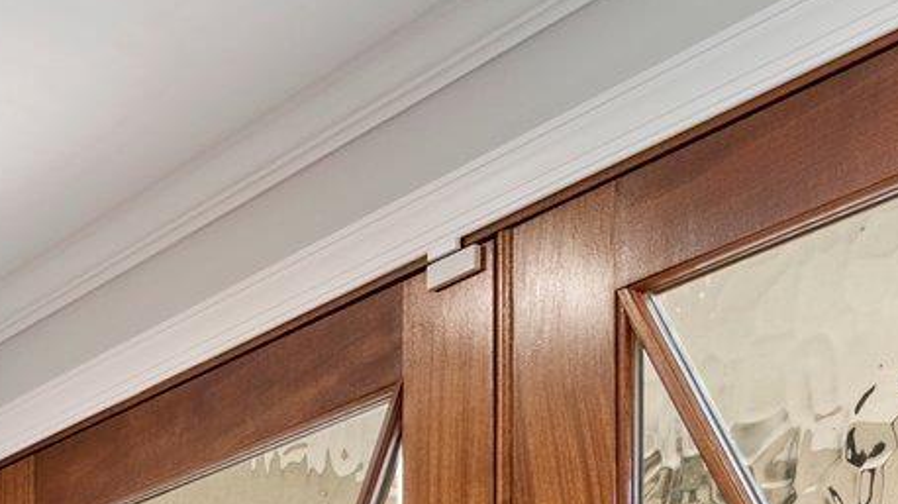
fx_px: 1785
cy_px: 1109
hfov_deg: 20.9
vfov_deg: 13.1
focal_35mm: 75
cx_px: -657
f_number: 8
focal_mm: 16
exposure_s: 1/10
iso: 200
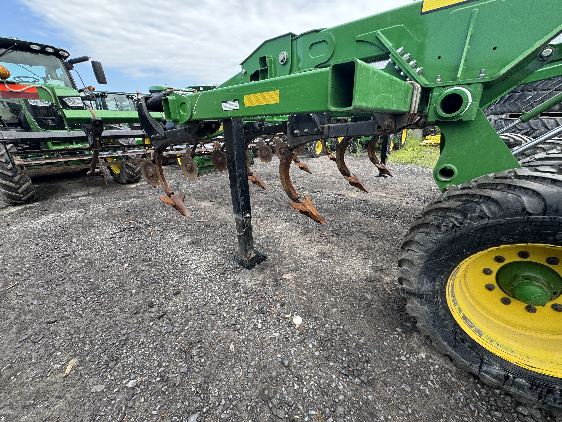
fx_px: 227
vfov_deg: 85.7
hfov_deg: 102.1
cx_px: 281
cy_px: 211
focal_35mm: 14
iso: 40
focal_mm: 2.22
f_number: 2.2
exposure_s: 1/230
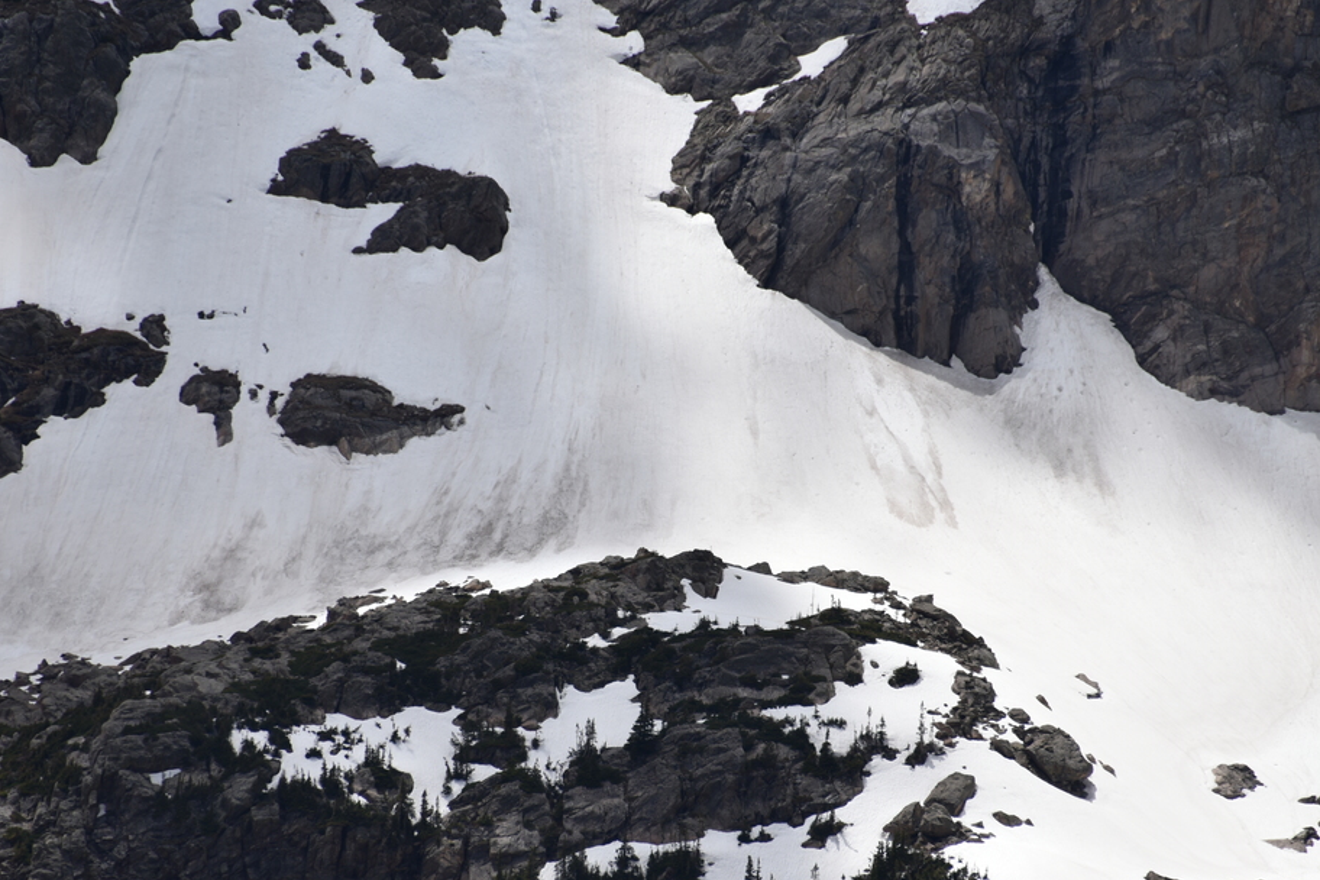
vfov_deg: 3.3
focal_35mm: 421
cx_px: 657
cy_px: 495
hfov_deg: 4.9
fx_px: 15435
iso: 100
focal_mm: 300
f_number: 8
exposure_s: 1/640
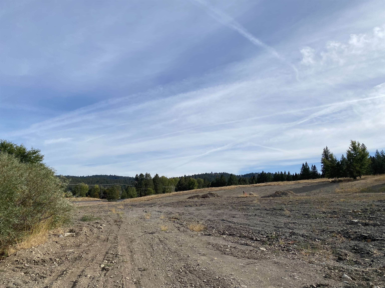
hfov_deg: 67.3
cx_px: 192
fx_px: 289
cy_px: 144
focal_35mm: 26
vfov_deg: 53.1
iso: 32
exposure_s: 1/4608
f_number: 1.8
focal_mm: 4.25
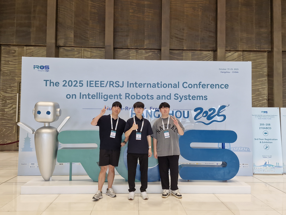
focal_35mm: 23
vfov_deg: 58.9
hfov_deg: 73.9
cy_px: 108
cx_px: 143
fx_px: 190
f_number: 1.8
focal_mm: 5.54
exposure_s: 1/279
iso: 50
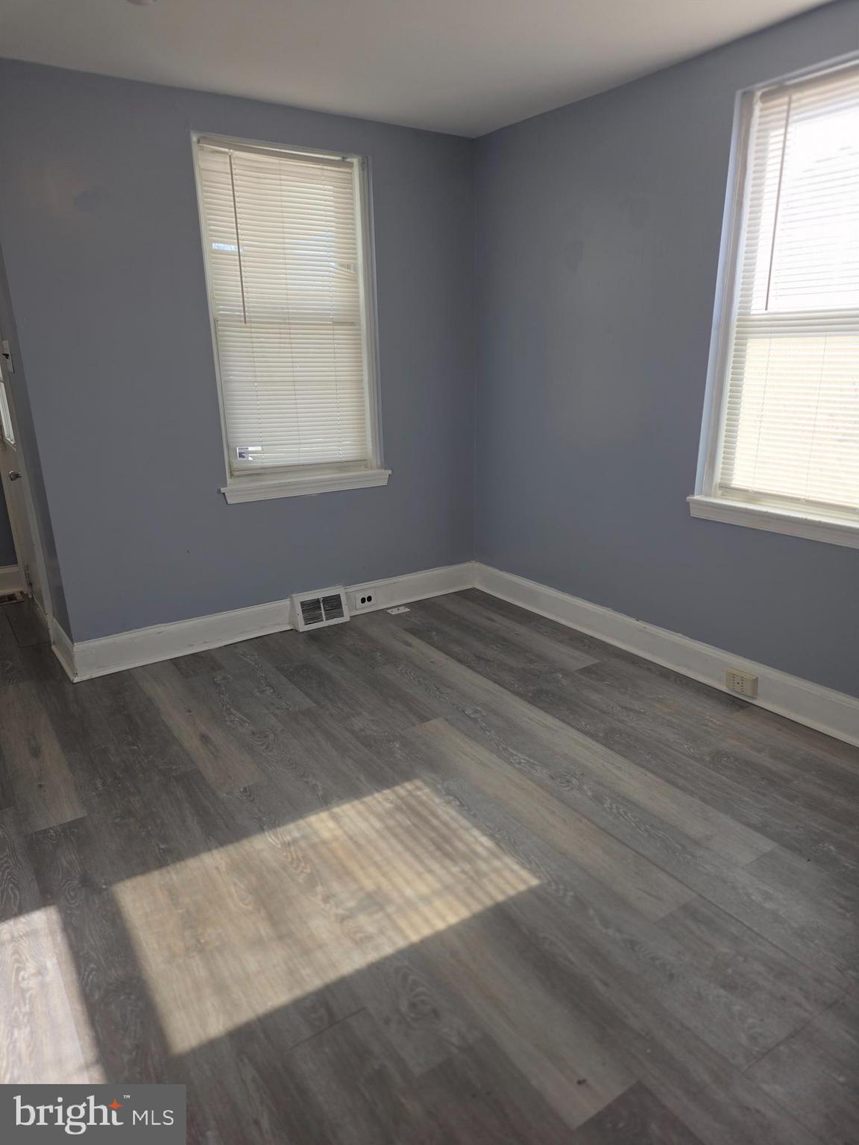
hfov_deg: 58.9
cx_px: 430
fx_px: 761
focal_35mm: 23
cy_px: 572
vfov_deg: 73.9
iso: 12
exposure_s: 1/165
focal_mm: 6.25
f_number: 1.7
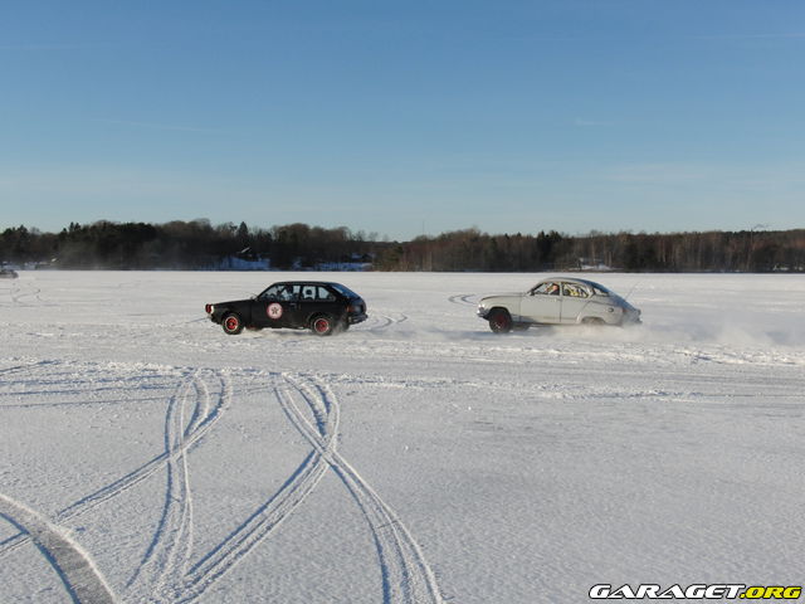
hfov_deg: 38.2
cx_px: 402
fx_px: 1163
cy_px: 302
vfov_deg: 29.1
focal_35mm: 50
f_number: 5.5
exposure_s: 1/640
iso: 100
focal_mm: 10
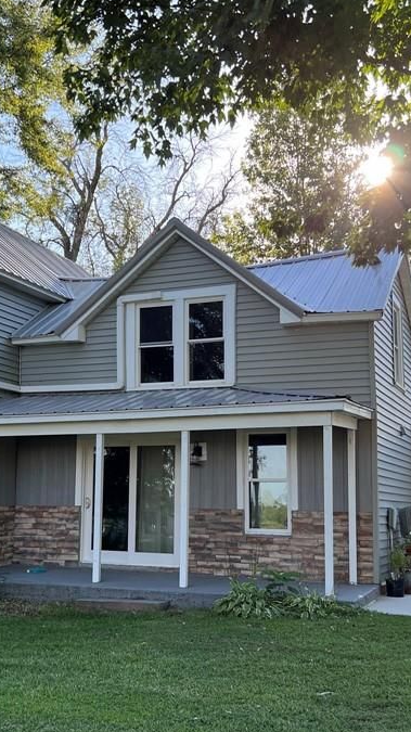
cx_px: 143
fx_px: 834
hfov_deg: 27.5
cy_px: 399
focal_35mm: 43
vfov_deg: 47.3
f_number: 1.5
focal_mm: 5.7
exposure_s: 1/666
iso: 50
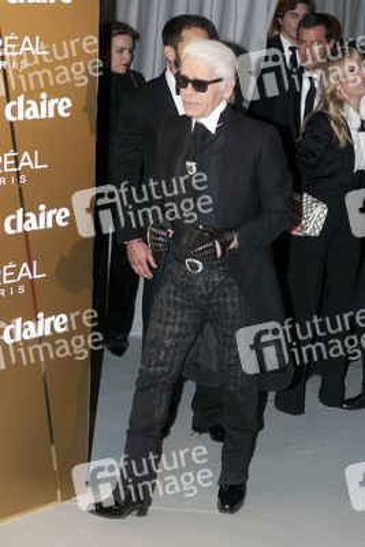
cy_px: 274
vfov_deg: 29.9
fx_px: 1026
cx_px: 182
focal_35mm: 68
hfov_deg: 20.2
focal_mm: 45
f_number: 3.5
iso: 800
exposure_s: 1/250
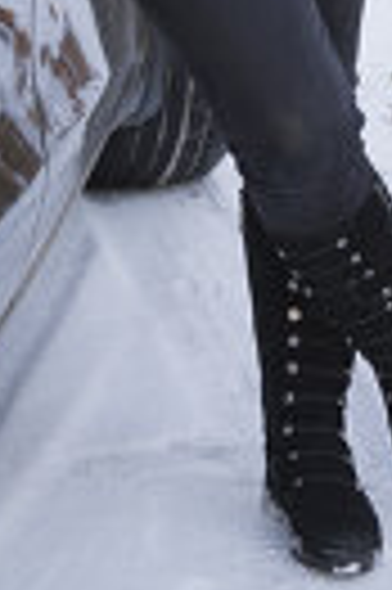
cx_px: 164
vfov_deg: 7.8
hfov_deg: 5.3
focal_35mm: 260
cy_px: -243
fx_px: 4258
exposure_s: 1/13
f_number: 5
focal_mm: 58
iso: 200
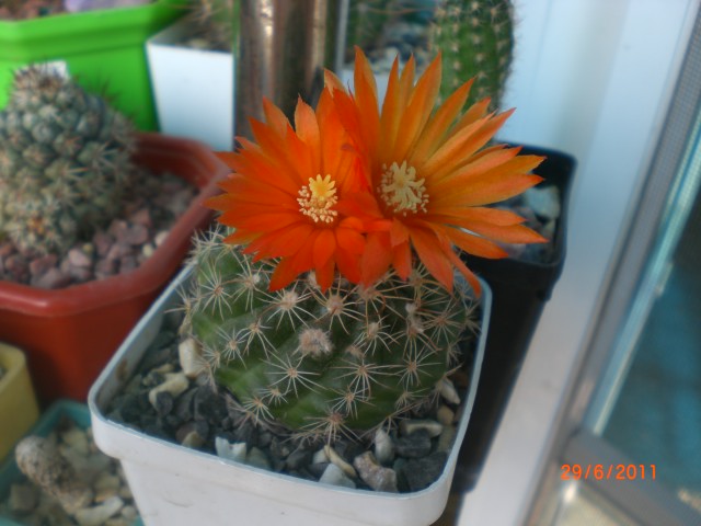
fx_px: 770
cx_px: 350
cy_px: 263
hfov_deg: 49.0
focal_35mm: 38
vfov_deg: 37.7
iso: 50
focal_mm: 6.3
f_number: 3.1
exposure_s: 1/200
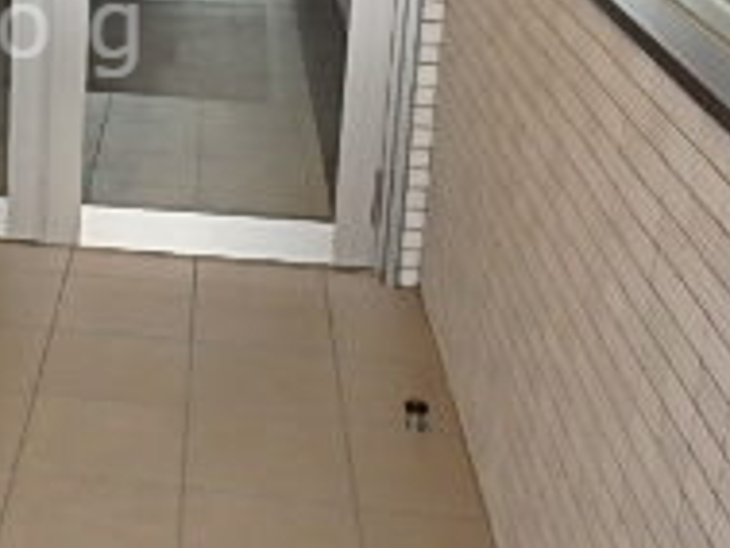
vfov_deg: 20.2
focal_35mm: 71
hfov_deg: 25.1
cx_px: -104
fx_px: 1498
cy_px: 31
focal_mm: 3.7
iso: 400
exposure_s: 1/30
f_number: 3.5
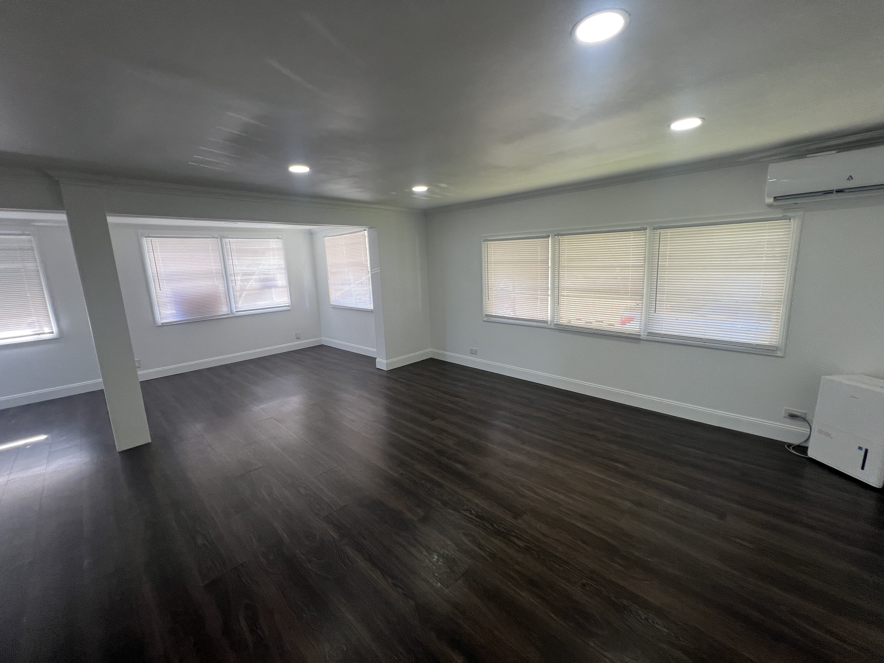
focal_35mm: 13
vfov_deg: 89.9
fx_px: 332
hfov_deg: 106.2
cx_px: 442
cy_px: 332
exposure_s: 1/120
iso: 80
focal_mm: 1.57
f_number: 1.8
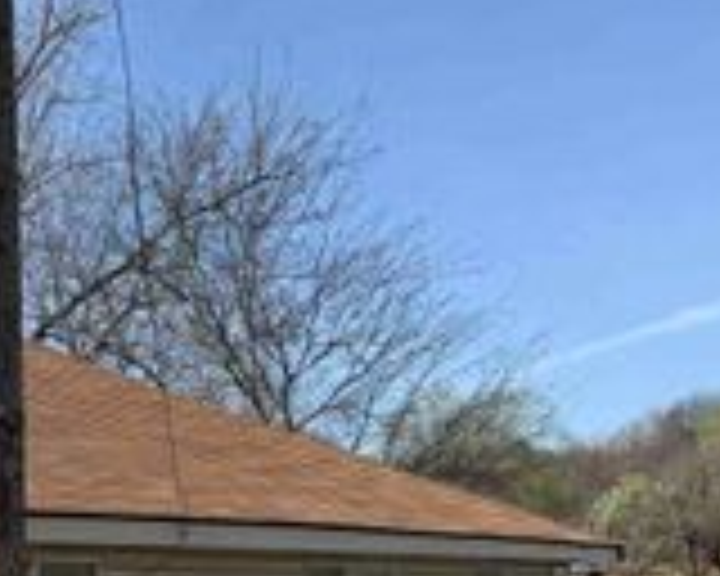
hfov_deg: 22.7
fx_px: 1556
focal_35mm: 73
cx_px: -266
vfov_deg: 20.2
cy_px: 601
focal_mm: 6.76
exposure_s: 1/3759
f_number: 1.78
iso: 80
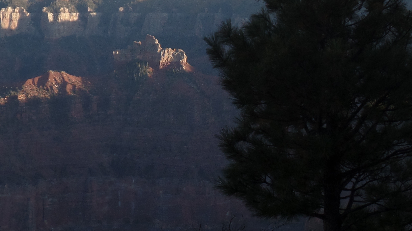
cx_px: 184
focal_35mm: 126
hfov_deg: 17.0
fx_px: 1376
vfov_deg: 9.6
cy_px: 99
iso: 80
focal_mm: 9.2
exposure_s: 1/500
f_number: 3.4
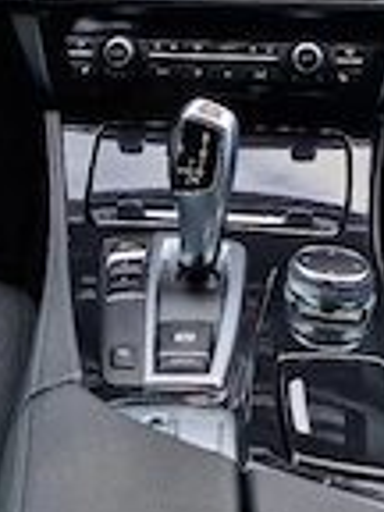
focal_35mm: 64
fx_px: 947
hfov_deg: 22.9
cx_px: 224
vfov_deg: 26.6
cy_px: -117
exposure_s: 1/182
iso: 50
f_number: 1.8
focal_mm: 5.4
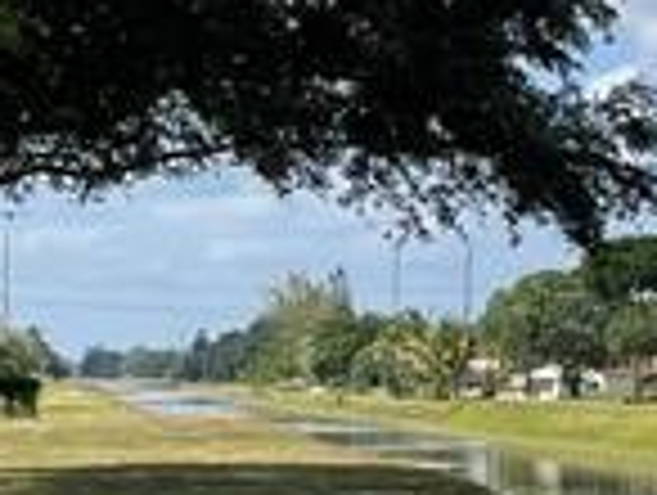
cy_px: 450
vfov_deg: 8.2
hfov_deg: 9.0
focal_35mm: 182
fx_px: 3460
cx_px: 1890
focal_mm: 4.2
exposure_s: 1/2817
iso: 32
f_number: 1.6
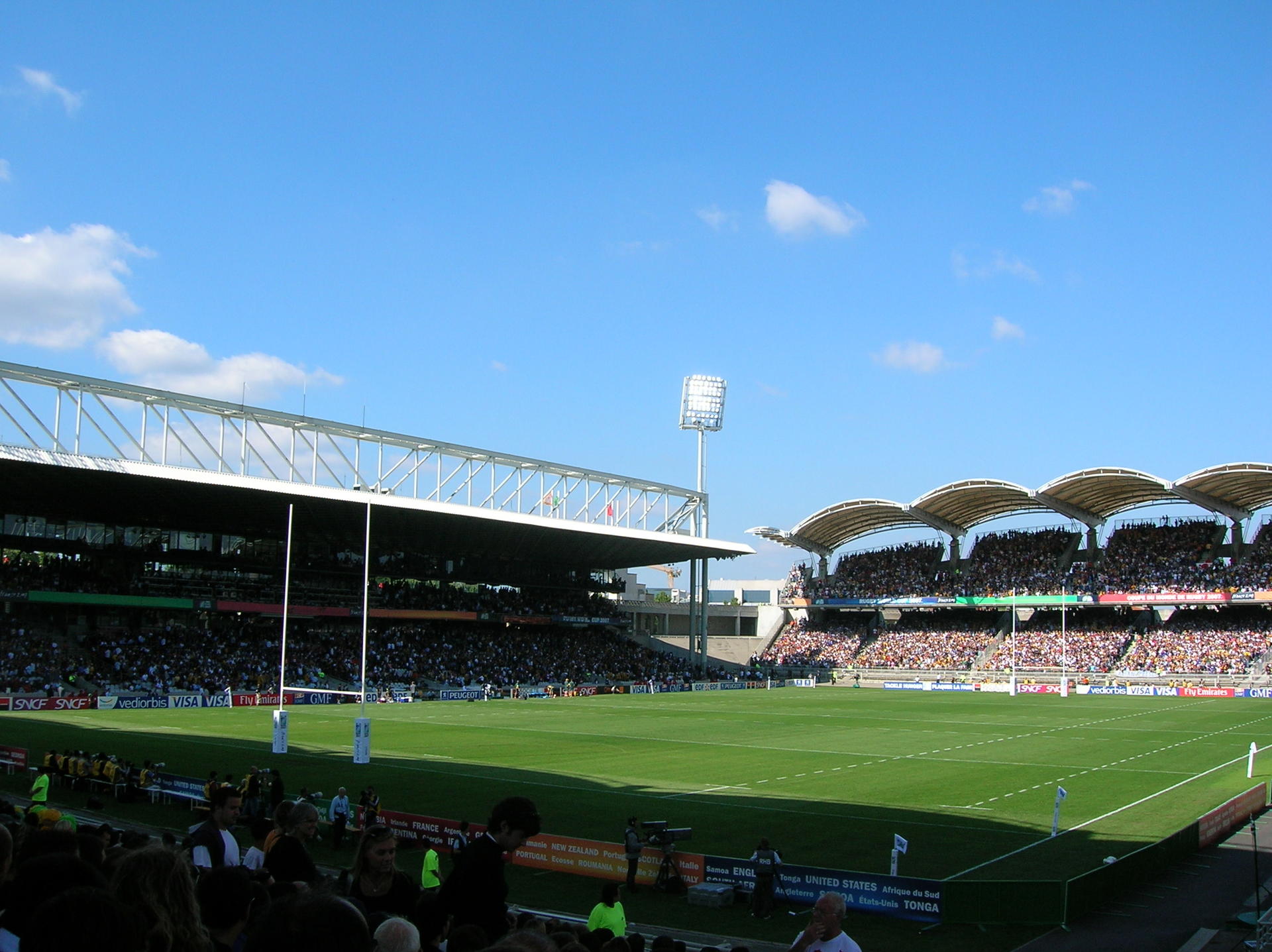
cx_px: 636
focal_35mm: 34
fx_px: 1248
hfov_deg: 54.0
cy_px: 476
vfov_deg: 41.7
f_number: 4.9
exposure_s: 1/309
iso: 50
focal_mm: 5.7
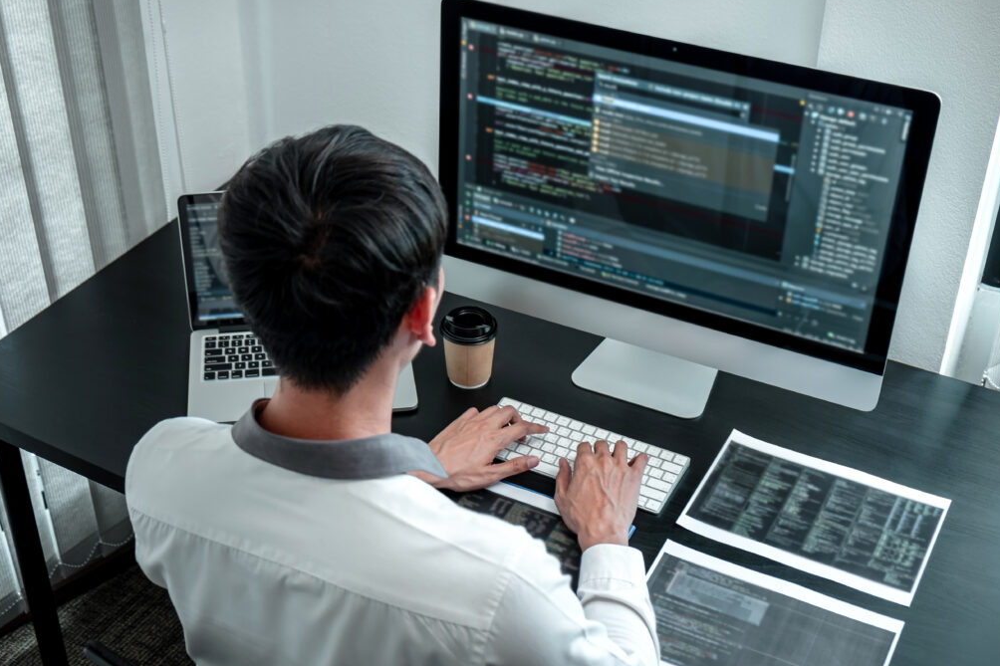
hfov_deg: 39.6
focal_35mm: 50
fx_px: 1389
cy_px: 329
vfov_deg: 27.0
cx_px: 504
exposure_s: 1/100
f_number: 3.6
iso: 250
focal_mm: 32.9
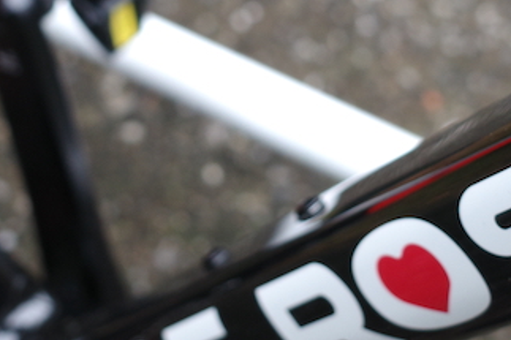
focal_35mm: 104
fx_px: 1475
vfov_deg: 13.0
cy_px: 32
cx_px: 277
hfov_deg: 19.6
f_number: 2.8
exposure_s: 1/100
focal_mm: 18.3
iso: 200
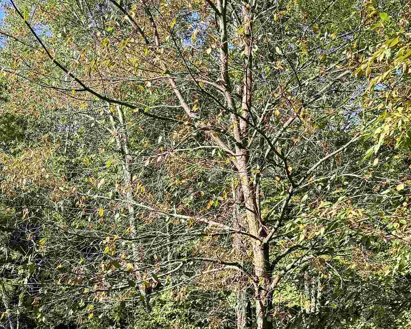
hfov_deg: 31.4
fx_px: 730
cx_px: 204
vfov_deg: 25.1
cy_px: 246
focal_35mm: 60
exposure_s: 1/1106
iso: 80
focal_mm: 6.76
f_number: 1.78
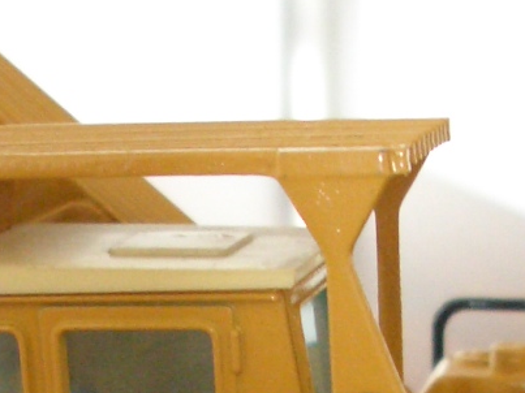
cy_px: 579
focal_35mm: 139
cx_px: 246
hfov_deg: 14.2
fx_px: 2108
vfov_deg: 10.3
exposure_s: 1/30
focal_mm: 5.8
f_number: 2.6
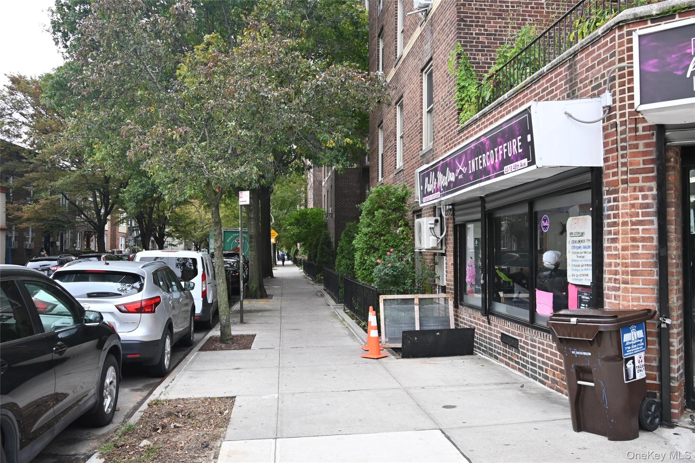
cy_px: 232
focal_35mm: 30
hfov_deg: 61.9
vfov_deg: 43.6
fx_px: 579
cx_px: 348
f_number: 5.6
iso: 560
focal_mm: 20
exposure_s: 1/320
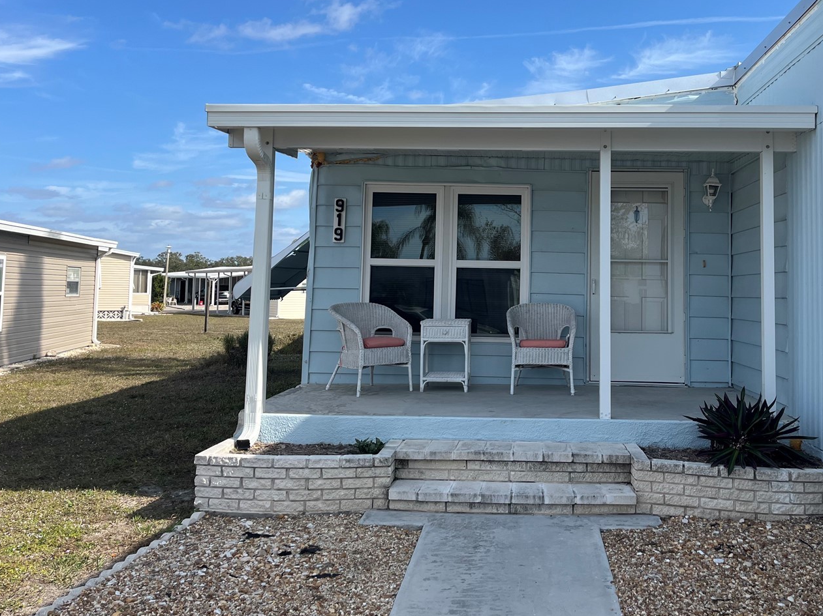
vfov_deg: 42.6
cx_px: 492
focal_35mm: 33
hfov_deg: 55.0
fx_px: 784
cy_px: 231
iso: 50
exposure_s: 1/3521
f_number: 1.6
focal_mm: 5.1
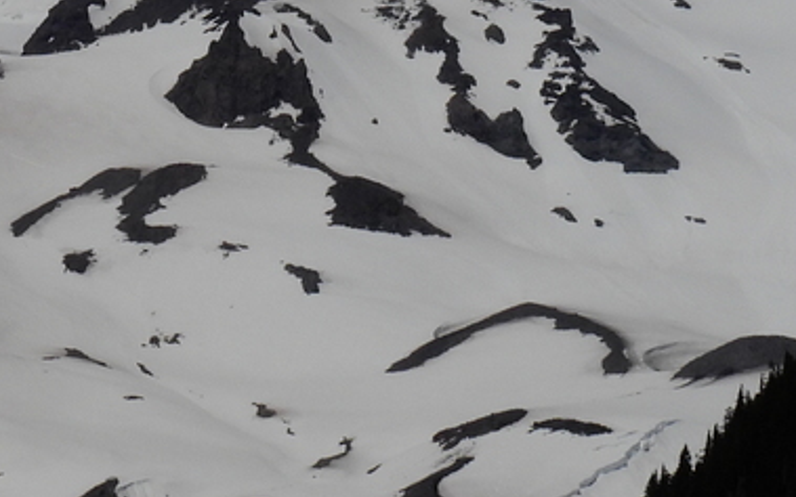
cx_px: -34
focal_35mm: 340
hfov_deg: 6.2
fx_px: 7377
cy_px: -73
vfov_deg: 3.9
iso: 100
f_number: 8
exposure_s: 1/2000
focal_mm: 17
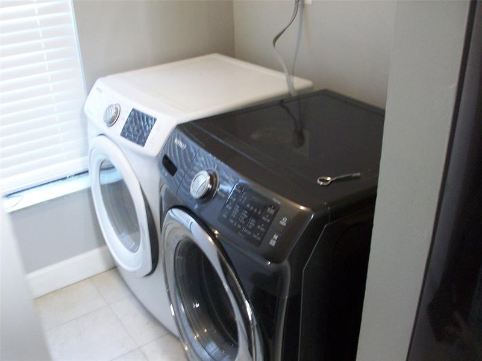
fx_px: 473
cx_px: 241
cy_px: 180
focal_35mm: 34
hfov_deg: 54.0
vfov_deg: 41.8
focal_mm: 5.7
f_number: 2.8
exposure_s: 1/11.7
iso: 160
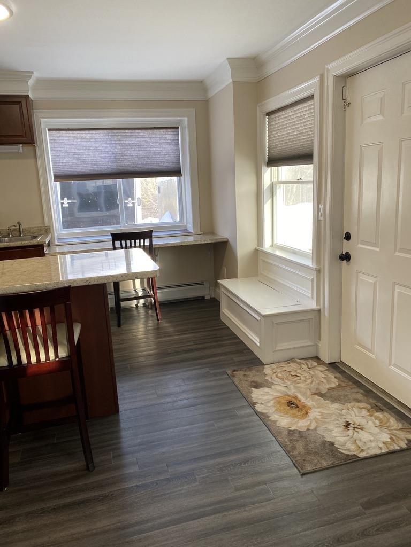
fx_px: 412
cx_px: 206
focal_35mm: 26
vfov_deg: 67.3
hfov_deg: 53.1
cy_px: 274
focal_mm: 4.25
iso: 125
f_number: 1.8
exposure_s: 1/120
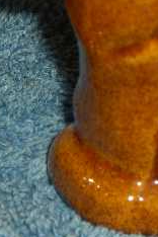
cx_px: -10
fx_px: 2133
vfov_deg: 6.3
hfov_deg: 4.2
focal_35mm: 324
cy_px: 7
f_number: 10.8
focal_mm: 23.7
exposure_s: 1/30
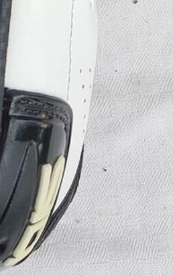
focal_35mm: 89
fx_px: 672
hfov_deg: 13.1
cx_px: -151
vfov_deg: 20.2
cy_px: -133
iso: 40
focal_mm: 4.2
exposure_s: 1/373
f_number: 1.7
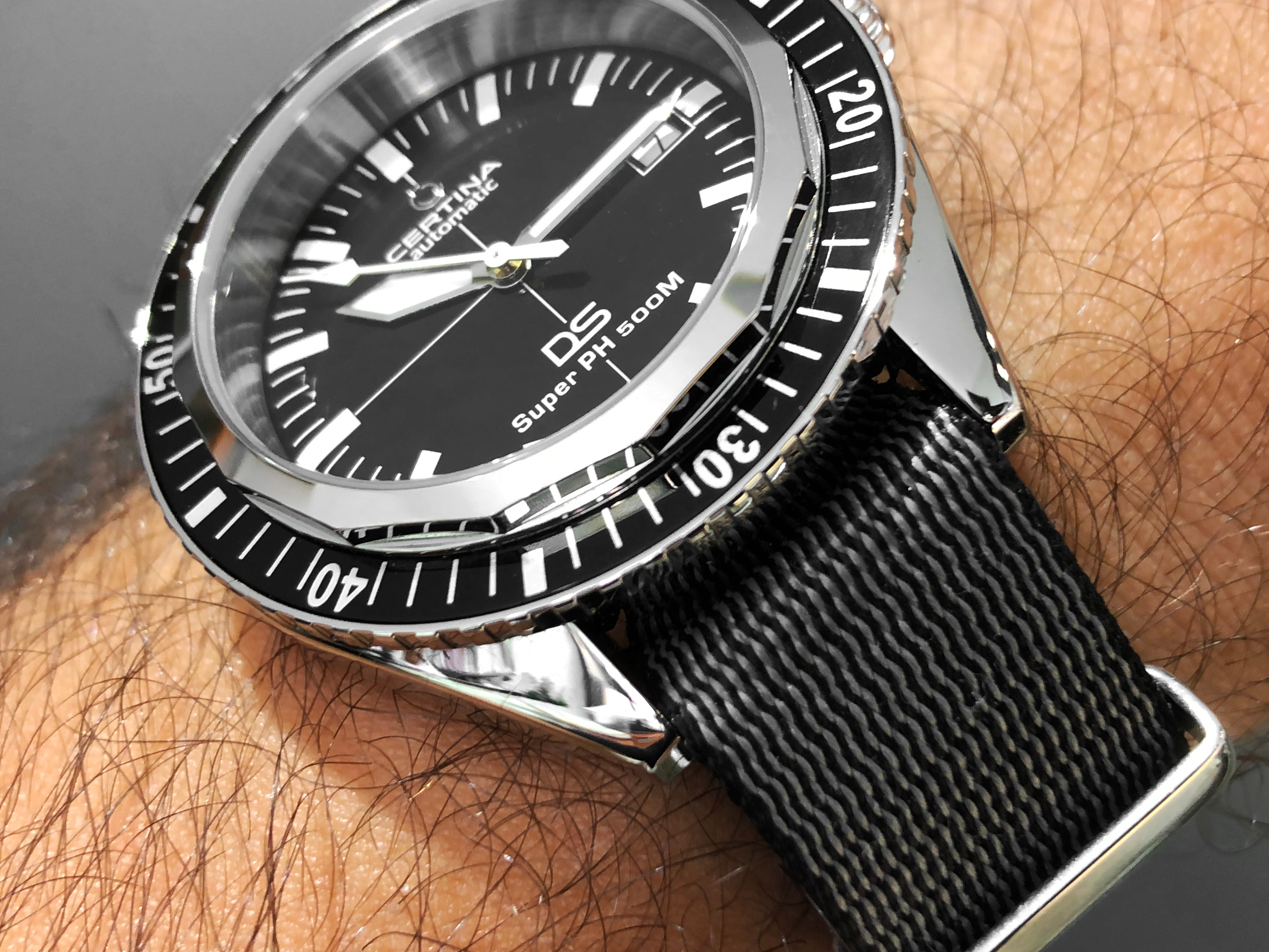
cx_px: 736
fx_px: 1576
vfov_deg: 33.6
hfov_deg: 43.7
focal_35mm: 43
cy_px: 491
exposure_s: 1/20
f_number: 1.8
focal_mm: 4
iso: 40
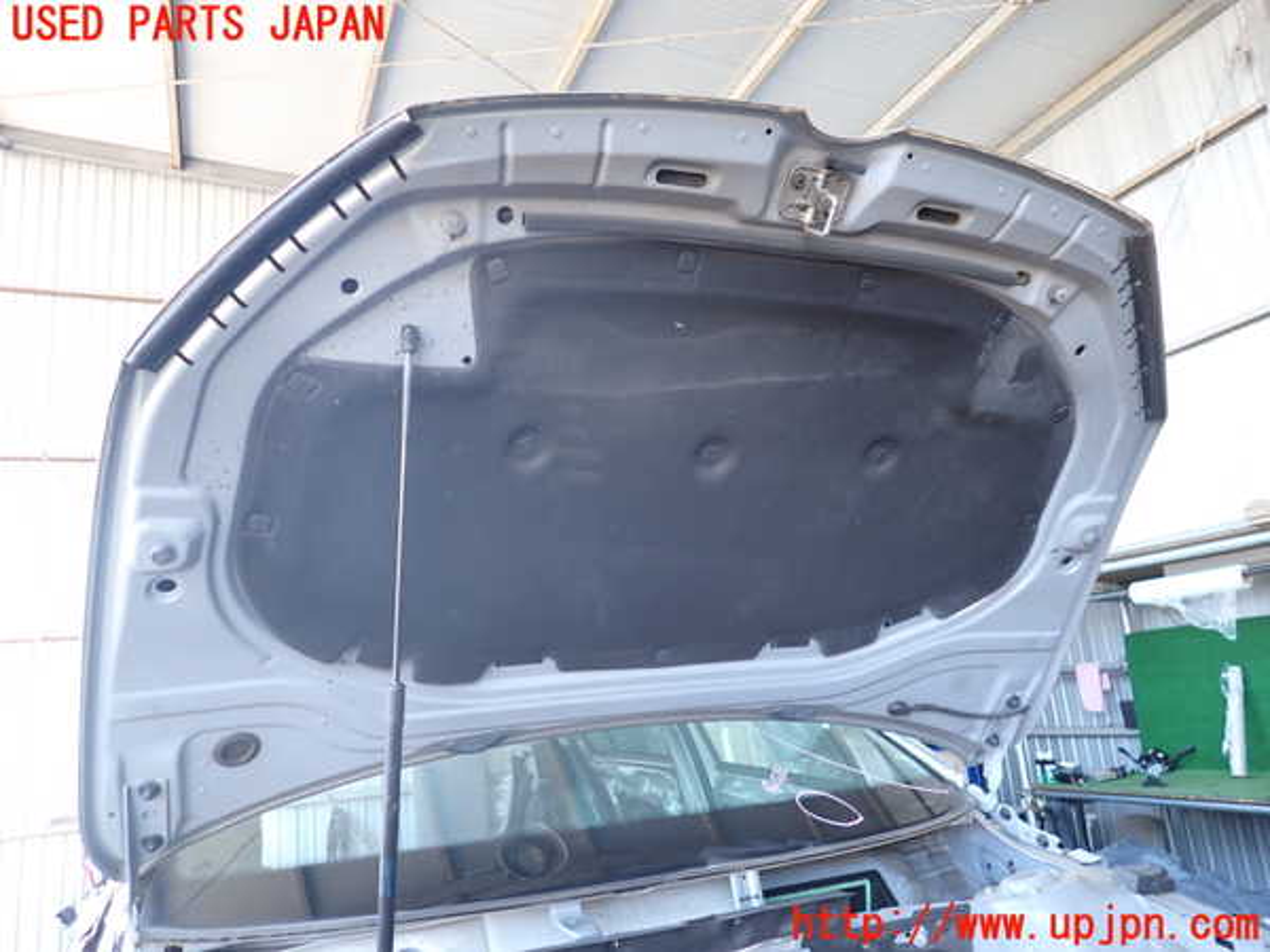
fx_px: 917
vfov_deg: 54.9
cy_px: 476
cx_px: 635
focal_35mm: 25
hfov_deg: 69.4
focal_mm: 4.5
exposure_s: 1/60
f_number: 2
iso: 200
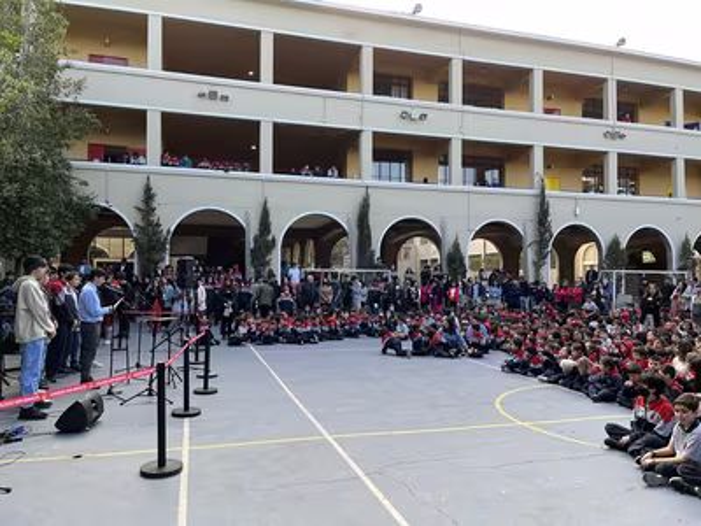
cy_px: 263
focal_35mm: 26
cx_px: 350
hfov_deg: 67.3
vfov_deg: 53.1
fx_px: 527
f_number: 1.6
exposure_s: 1/256
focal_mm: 5.1
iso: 40
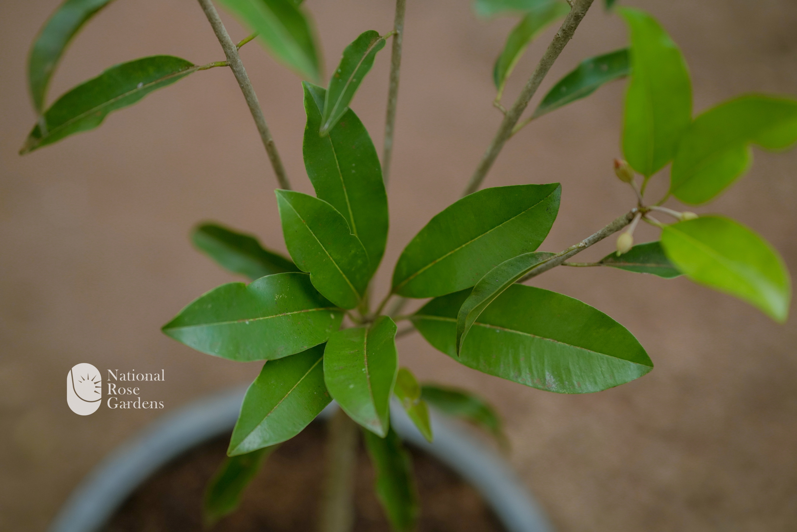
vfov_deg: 16.1
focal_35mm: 85
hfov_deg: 23.9
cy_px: 266
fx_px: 1882
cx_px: 398
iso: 800
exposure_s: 1/200
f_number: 2
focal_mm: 85
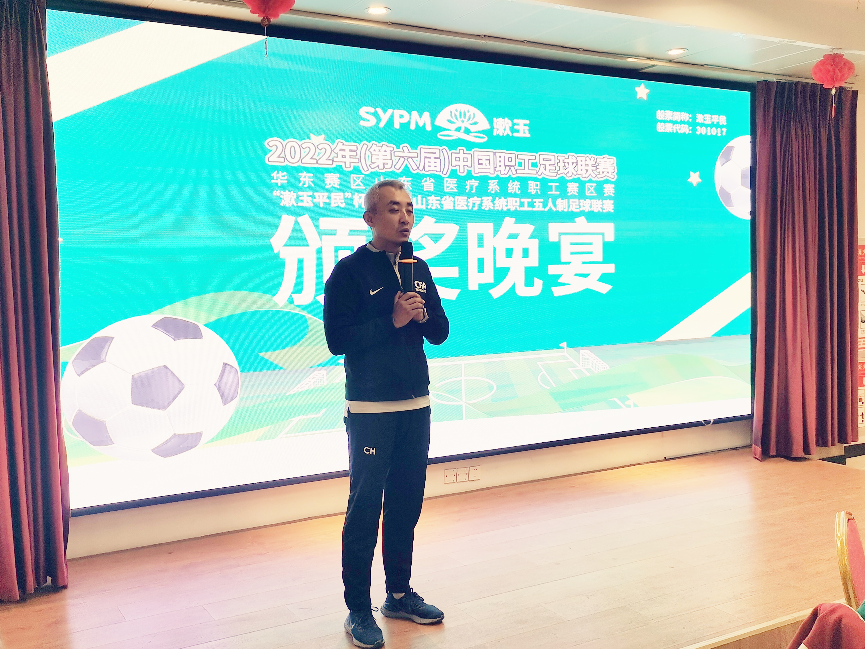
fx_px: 925
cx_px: 446
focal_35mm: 37
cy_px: 307
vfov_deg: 38.7
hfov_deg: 50.1
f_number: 1.8
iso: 50
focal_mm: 5.58
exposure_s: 1/100
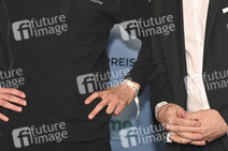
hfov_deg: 17.2
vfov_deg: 11.4
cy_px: 1
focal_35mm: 119
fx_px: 753
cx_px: 119
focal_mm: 56
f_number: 4
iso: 1000
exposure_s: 1/160
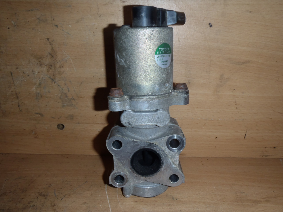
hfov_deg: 63.4
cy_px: 106
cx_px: 142
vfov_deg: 49.7
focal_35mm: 28
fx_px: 229
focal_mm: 5
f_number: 3.9
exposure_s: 1/30
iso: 100
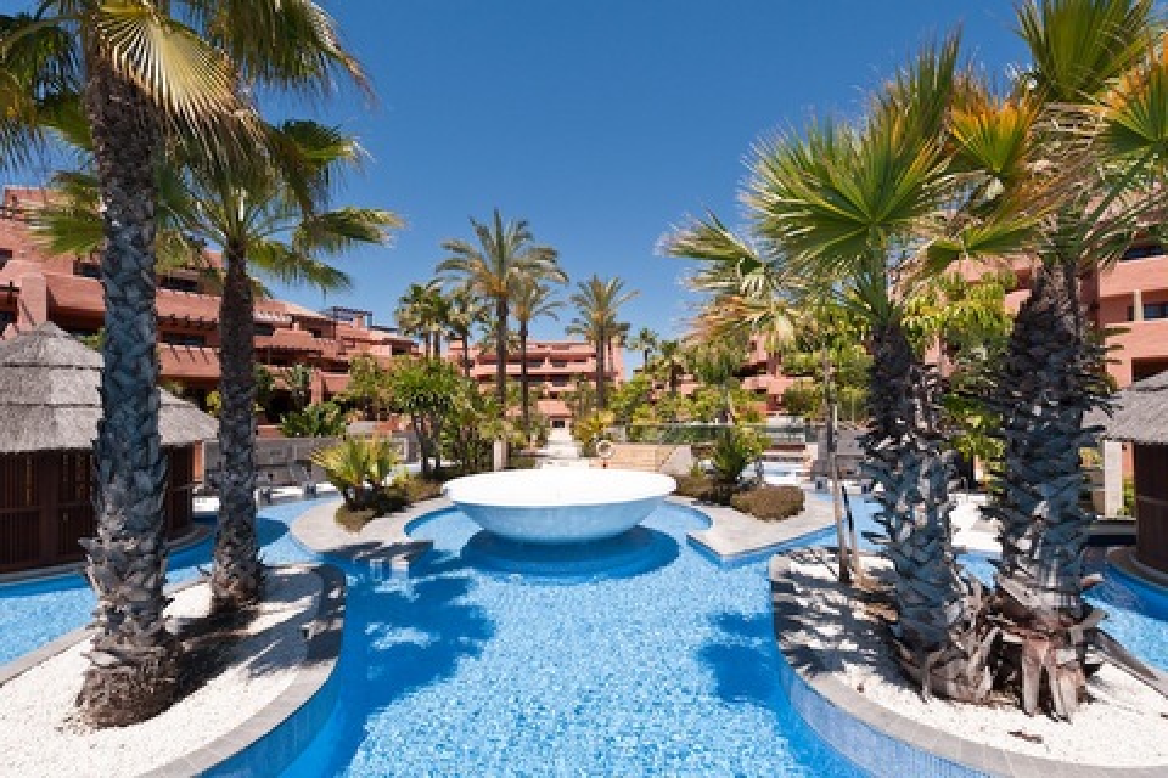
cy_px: 389
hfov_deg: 104.3
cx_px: 584
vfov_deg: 81.2
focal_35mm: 14
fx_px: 454
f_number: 6.3
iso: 200
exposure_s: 1/2000
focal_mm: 14
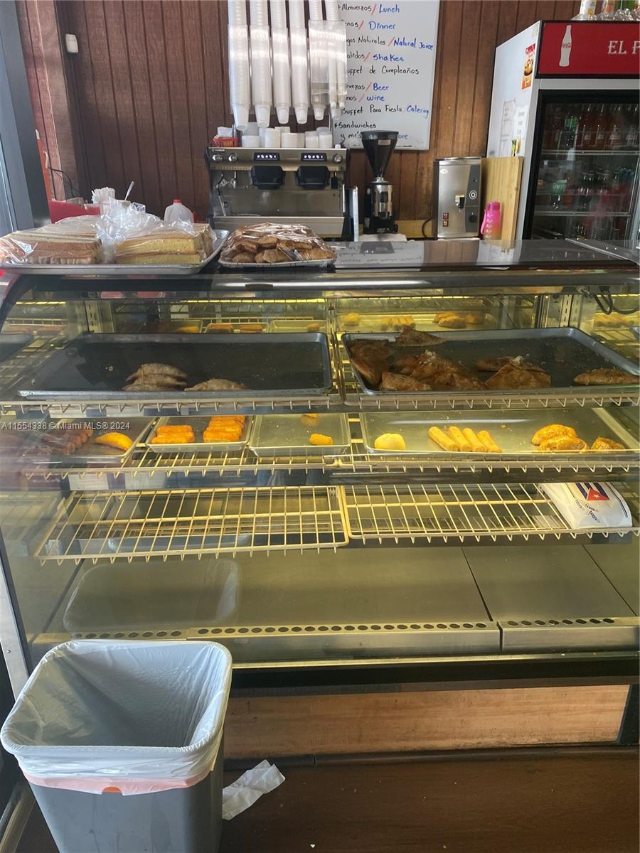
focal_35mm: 26
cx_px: 320
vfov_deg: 67.3
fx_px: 641
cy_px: 426
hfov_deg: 53.1
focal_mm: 4.25
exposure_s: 1/120
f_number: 1.8
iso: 125
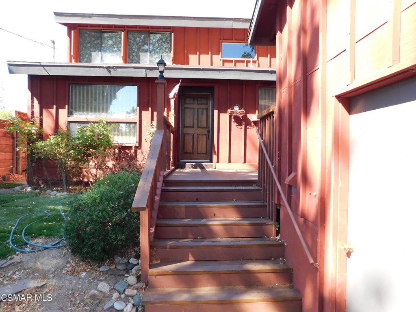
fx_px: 276
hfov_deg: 73.9
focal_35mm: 23
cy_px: 156
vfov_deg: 58.9
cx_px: 208
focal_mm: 4
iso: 125
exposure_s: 1/160
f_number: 3
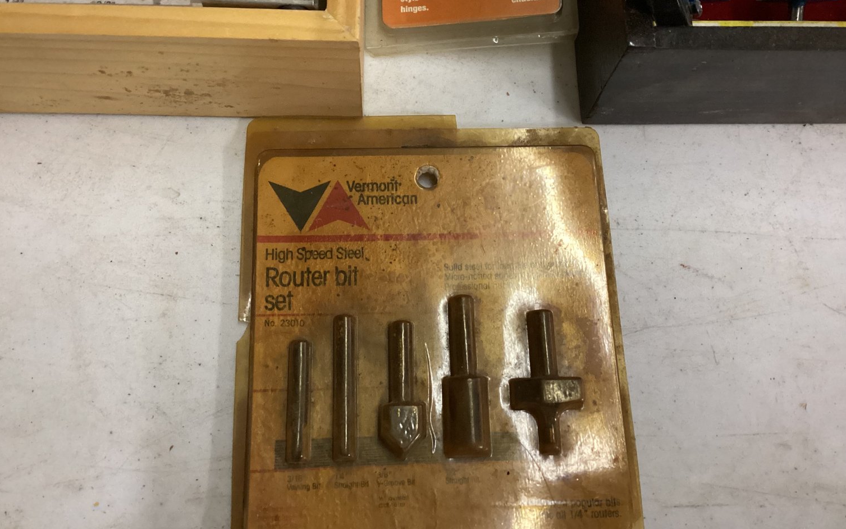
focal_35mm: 33
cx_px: 422
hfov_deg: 58.1
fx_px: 761
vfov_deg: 38.3
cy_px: 246
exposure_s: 1/40
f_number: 2.4
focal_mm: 3.3
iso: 400
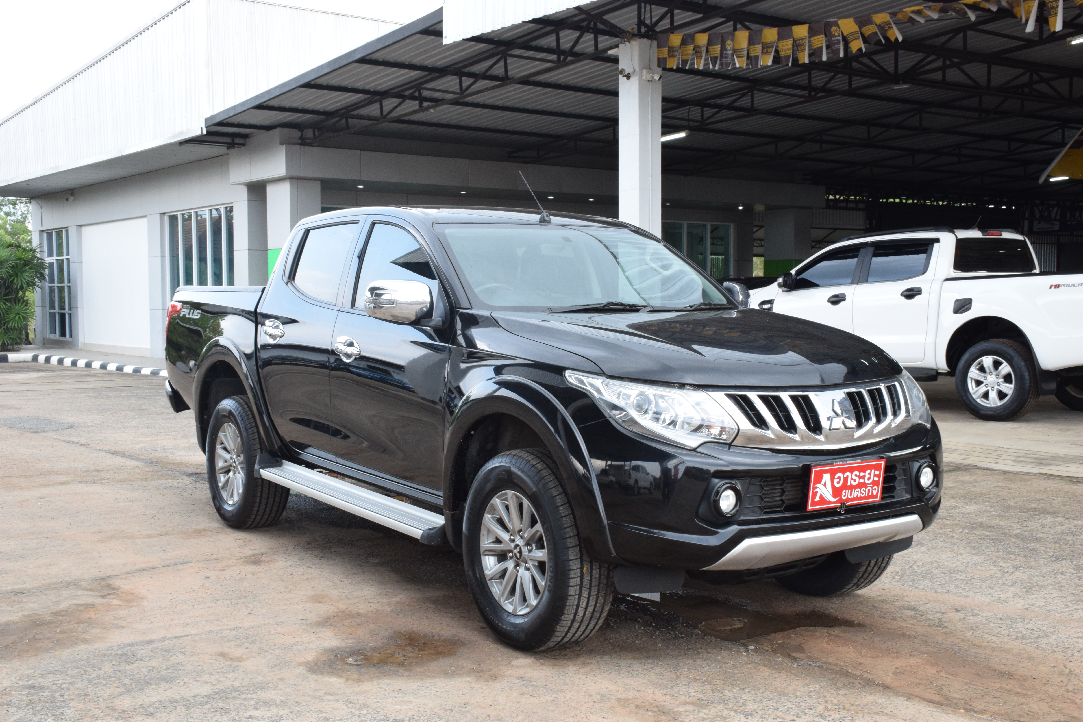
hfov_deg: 47.9
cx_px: 542
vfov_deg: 33.0
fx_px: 1218
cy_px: 361
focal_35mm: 40
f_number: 18
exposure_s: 1/50
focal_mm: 27
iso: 1000
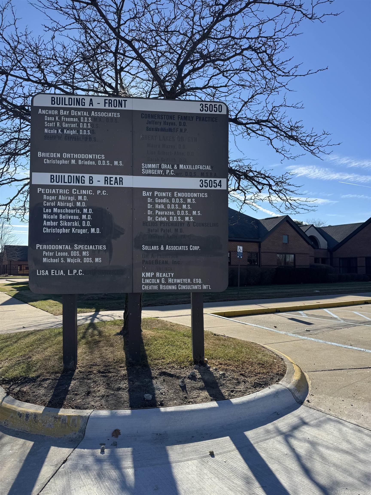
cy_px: 248
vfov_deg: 71.6
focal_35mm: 24
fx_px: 343
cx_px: 186
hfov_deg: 56.8
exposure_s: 1/3413
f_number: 1.78
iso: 80
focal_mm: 6.76
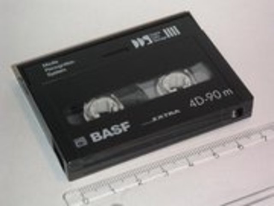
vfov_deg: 13.3
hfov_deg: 17.7
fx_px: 879
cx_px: 137
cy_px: 103
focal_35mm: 111
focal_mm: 17.1
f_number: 8.5
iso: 160
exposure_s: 1/100
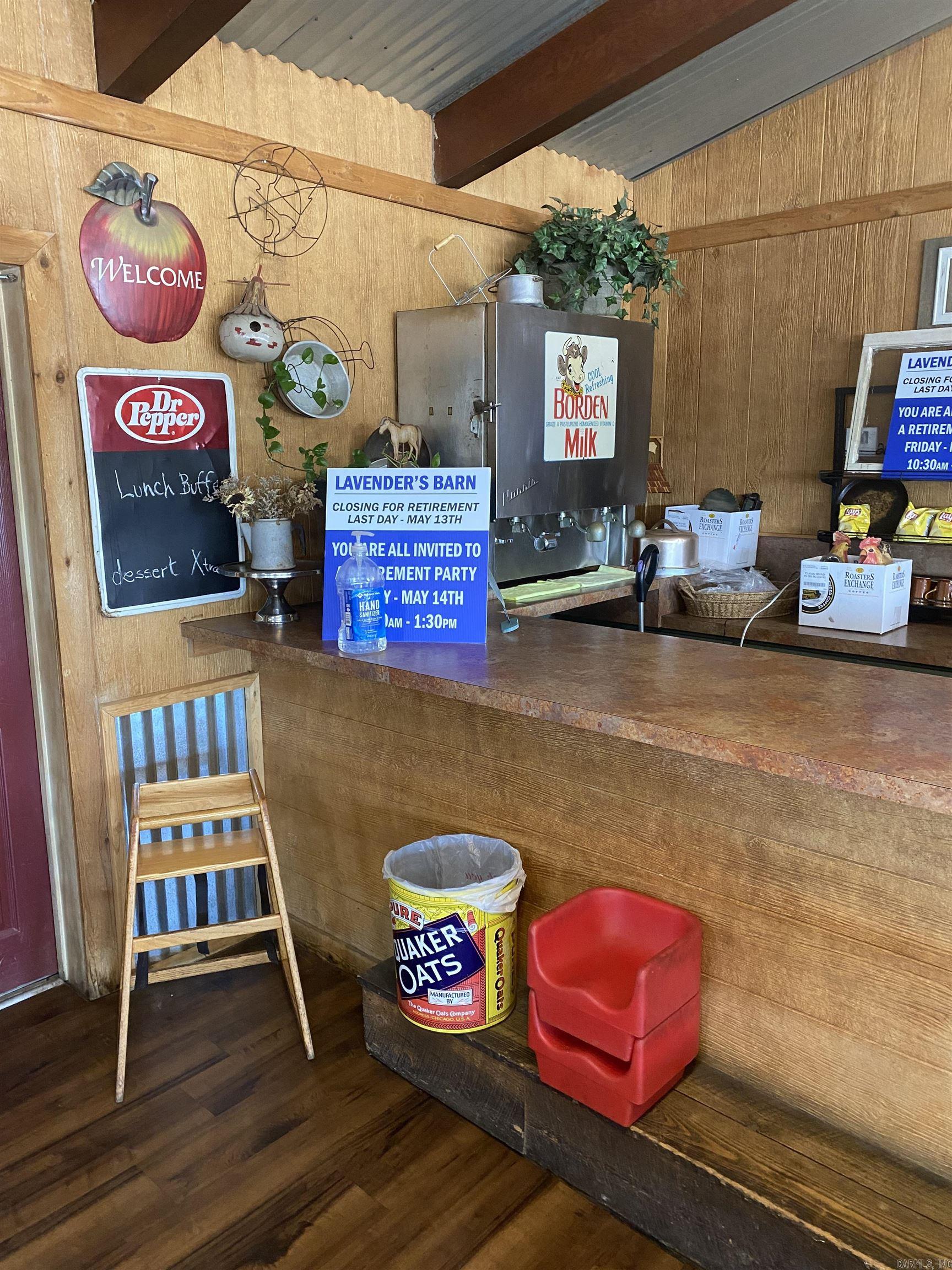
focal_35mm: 26
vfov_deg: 67.3
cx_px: 476
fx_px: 953
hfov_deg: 53.1
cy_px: 635
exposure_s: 1/60
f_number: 1.8
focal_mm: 4.25
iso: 320
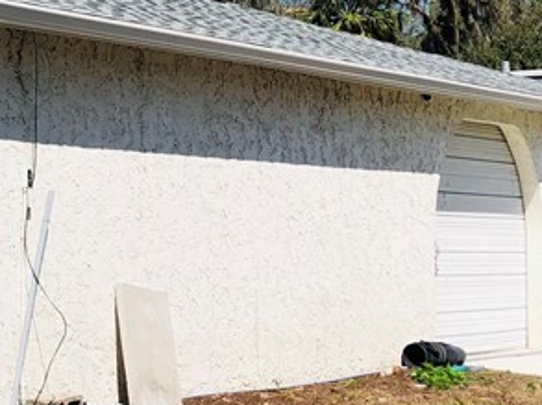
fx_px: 1533
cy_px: 102
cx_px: -7
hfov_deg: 19.4
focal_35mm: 98
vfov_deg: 15.0
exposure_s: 1/3436
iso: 20
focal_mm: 3.99
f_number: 1.8
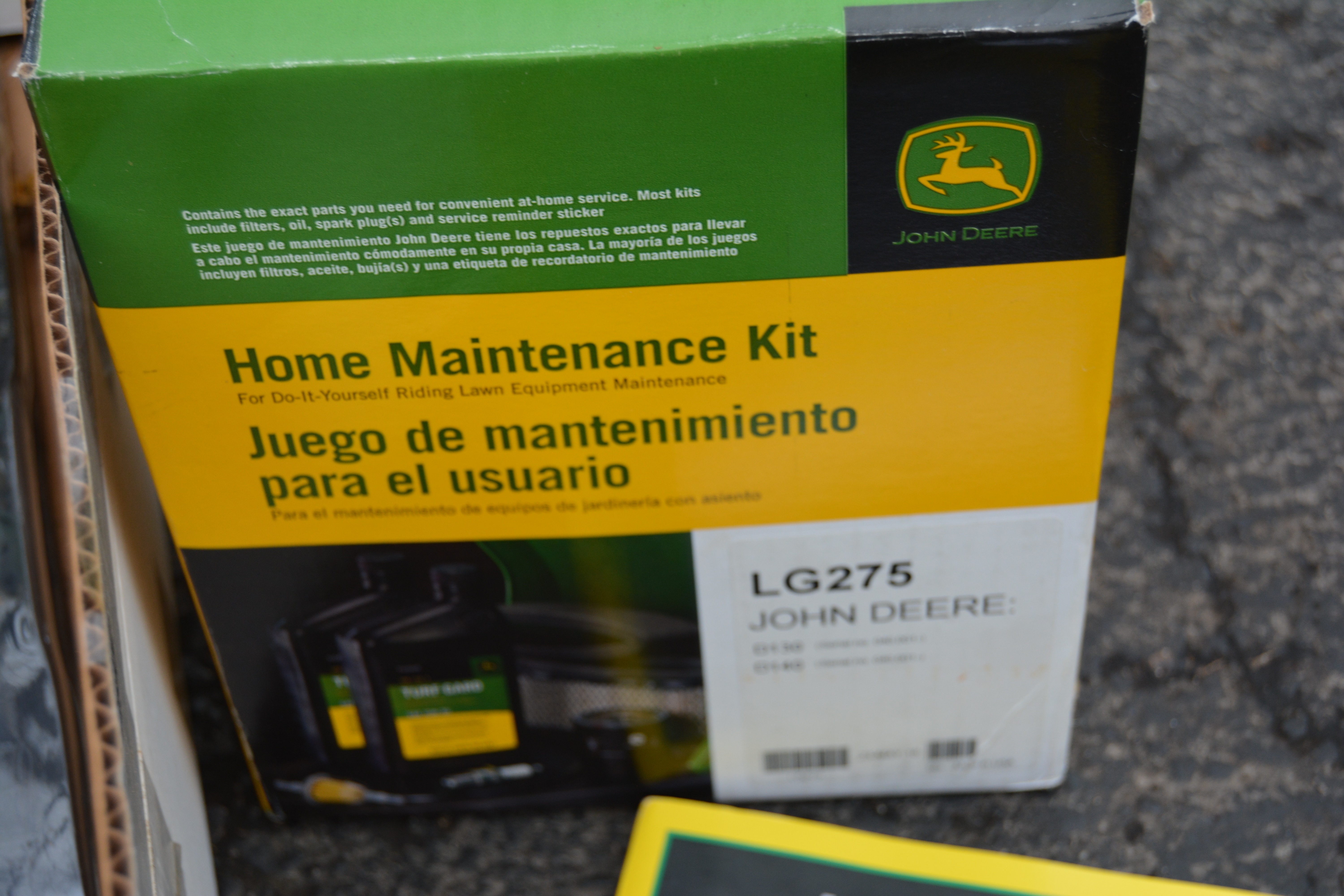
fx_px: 2240
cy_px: 448
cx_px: 672
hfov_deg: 33.4
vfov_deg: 22.6
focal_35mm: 60
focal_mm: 40
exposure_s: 1/100
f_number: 5
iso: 400
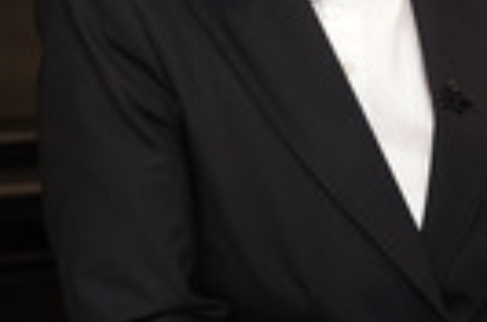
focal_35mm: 119
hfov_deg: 17.1
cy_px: -11
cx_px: 379
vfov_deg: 11.3
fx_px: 1606
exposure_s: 1/125
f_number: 5.6
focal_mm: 35
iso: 2000
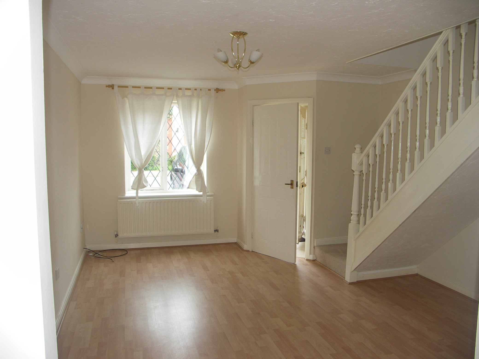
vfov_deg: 49.7
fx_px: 387
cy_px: 180
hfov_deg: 63.4
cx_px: 240
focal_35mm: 28
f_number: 2.8
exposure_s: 1/50
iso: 100
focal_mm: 7.2
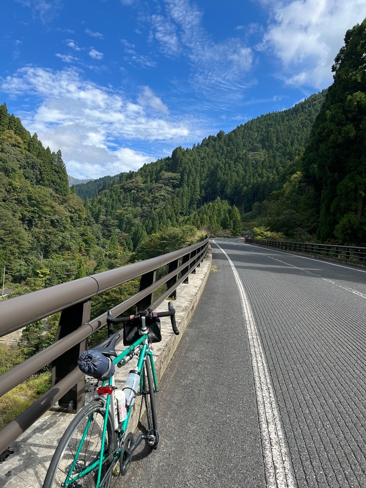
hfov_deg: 53.1
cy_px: 244
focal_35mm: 26
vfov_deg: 67.3
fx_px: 367
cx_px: 183
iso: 50
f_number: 1.6
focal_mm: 5.1
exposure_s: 1/2309
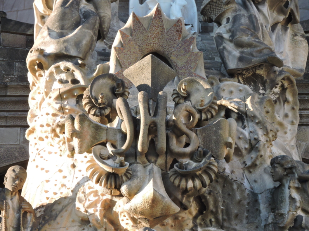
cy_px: 116
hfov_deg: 4.4
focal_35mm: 452
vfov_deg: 3.3
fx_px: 4035
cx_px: 155
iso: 400
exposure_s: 1/200
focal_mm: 80.6
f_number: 5.6
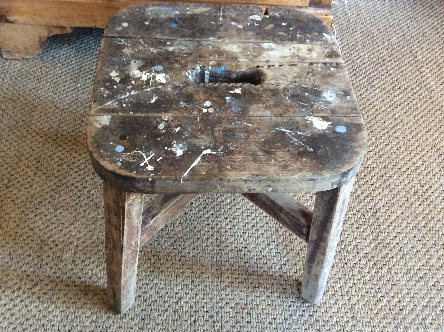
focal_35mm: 34
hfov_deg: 54.0
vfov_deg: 41.7
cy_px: 159
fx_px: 435
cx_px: 214
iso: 250
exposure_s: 1/17
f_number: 2.4
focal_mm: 3.3
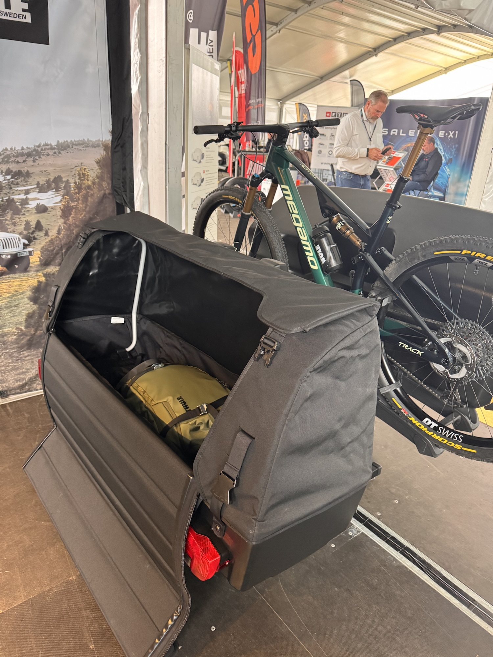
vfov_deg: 71.6
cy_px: 328
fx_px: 456
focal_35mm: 24
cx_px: 246
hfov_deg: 56.8
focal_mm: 6.76
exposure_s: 1/60
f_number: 1.78
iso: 500
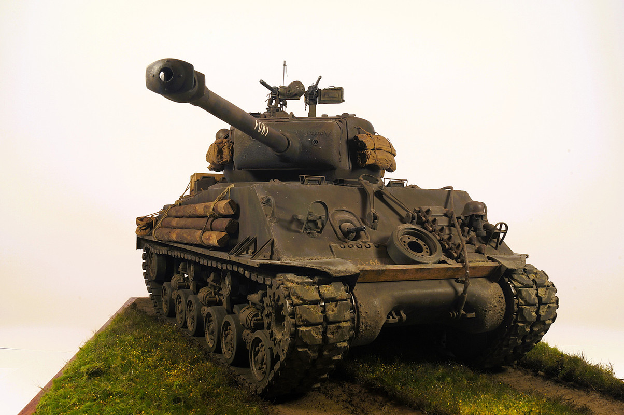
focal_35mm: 36
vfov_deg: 36.8
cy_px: 208
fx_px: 623
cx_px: 312
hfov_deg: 53.2
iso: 100
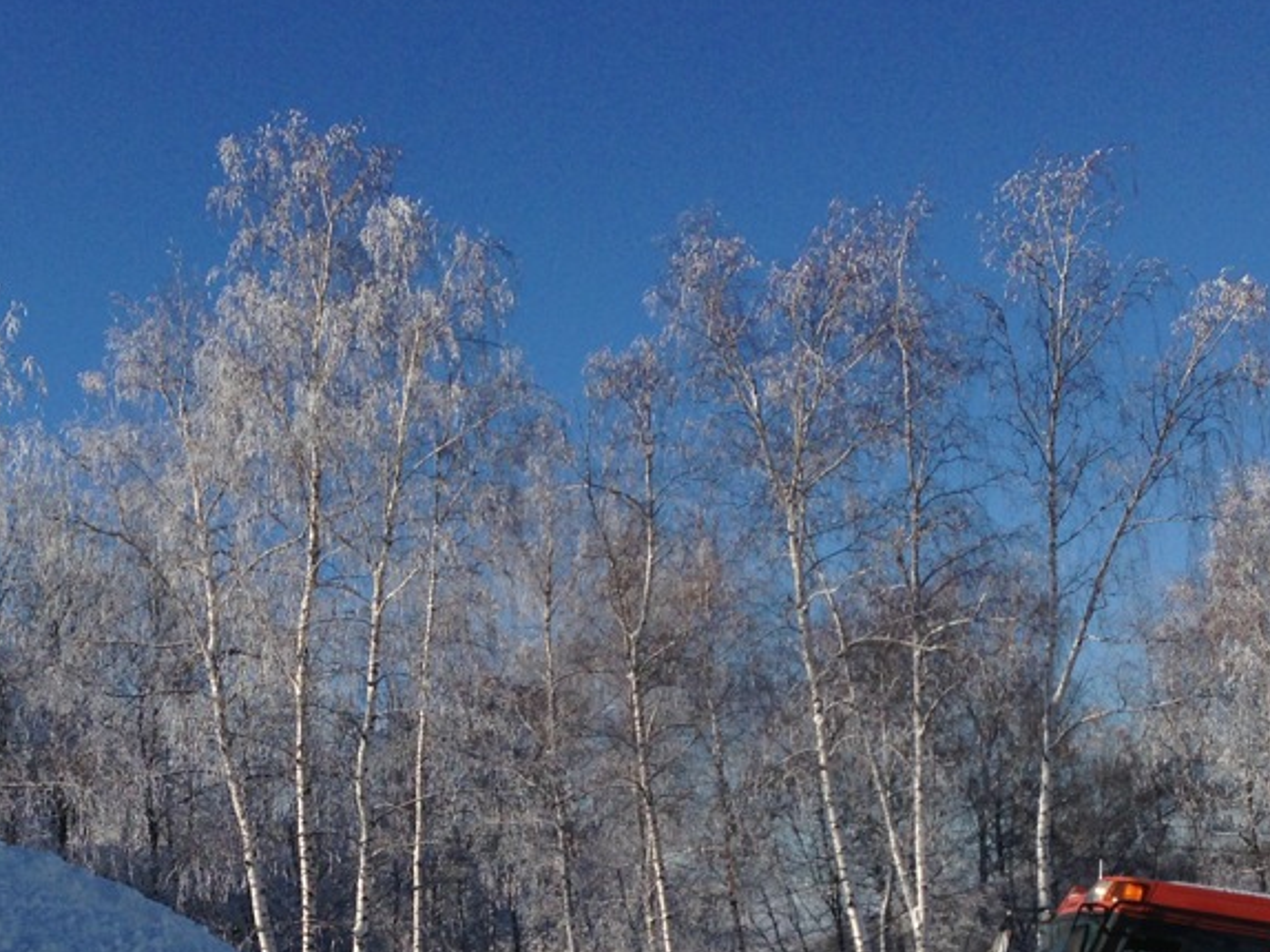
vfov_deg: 20.7
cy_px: 934
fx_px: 2530
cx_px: 420
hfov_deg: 28.0
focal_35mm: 69
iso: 50
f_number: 2.4
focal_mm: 4.13
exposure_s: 1/2710
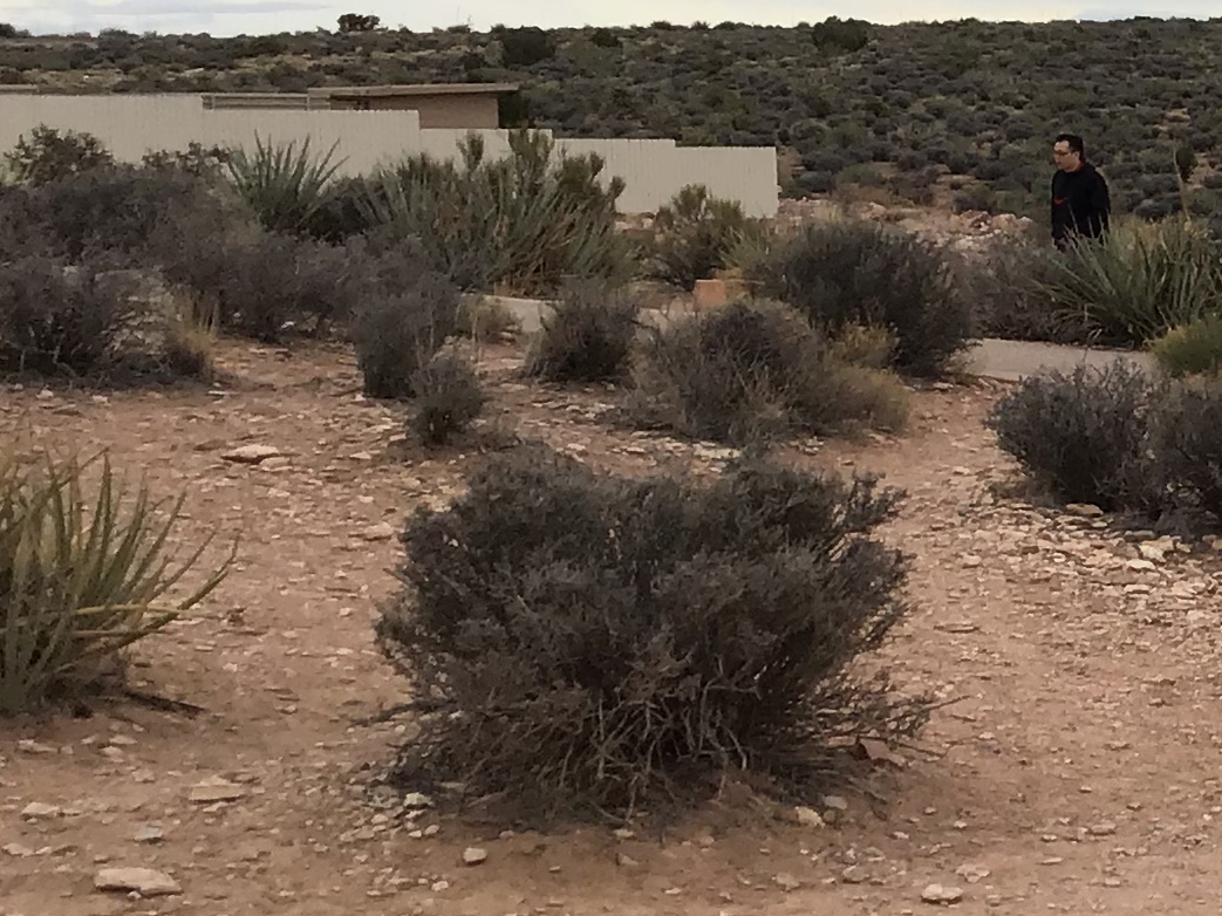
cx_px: 1707
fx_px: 3424
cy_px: 546
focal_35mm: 97
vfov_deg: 15.2
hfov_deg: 18.4
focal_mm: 3.3
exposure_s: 1/377
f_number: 2.4
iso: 25
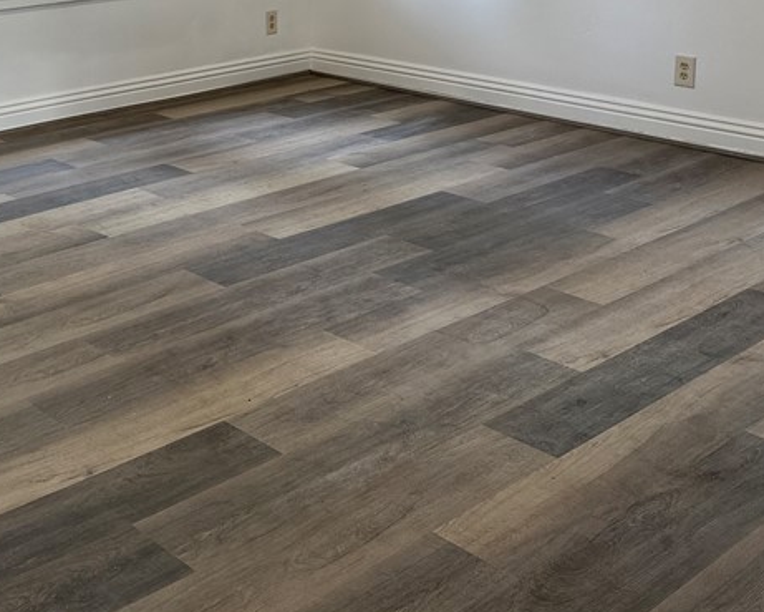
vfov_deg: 27.5
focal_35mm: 52
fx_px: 1176
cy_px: -2
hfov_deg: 34.1
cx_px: 83
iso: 100
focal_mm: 6.86
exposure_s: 1/120
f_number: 1.78
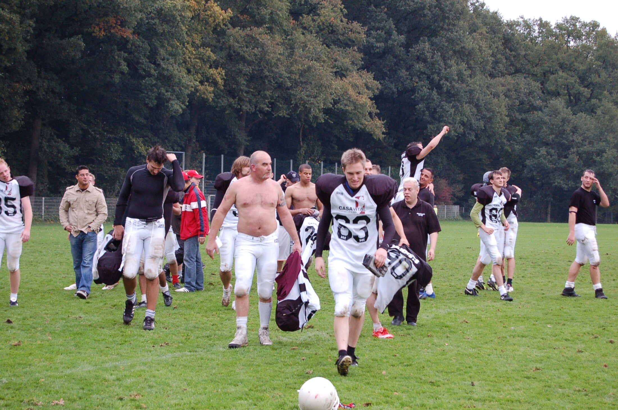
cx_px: 309
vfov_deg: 16.5
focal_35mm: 82
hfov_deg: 24.7
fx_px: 1414
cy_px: 205
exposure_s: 1/80
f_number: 5.6
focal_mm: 55
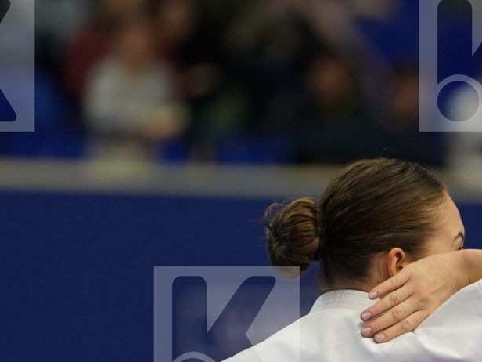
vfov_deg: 2.6
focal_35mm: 562
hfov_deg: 3.5
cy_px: 338
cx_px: 492
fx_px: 7825
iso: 1250
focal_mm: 200
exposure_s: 1/500
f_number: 2.8
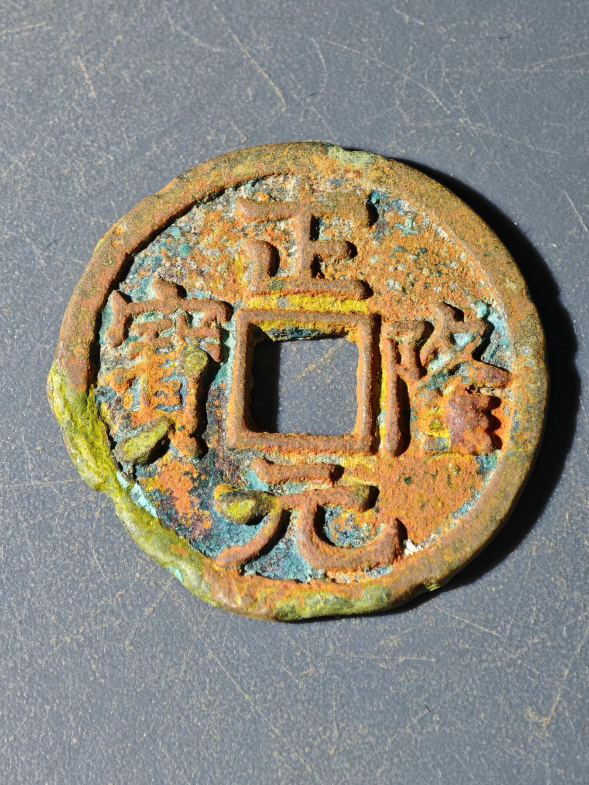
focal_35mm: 110
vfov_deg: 17.9
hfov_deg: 13.5
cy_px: 392
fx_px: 2496
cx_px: 294
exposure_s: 1/100
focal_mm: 9
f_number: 2
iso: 200
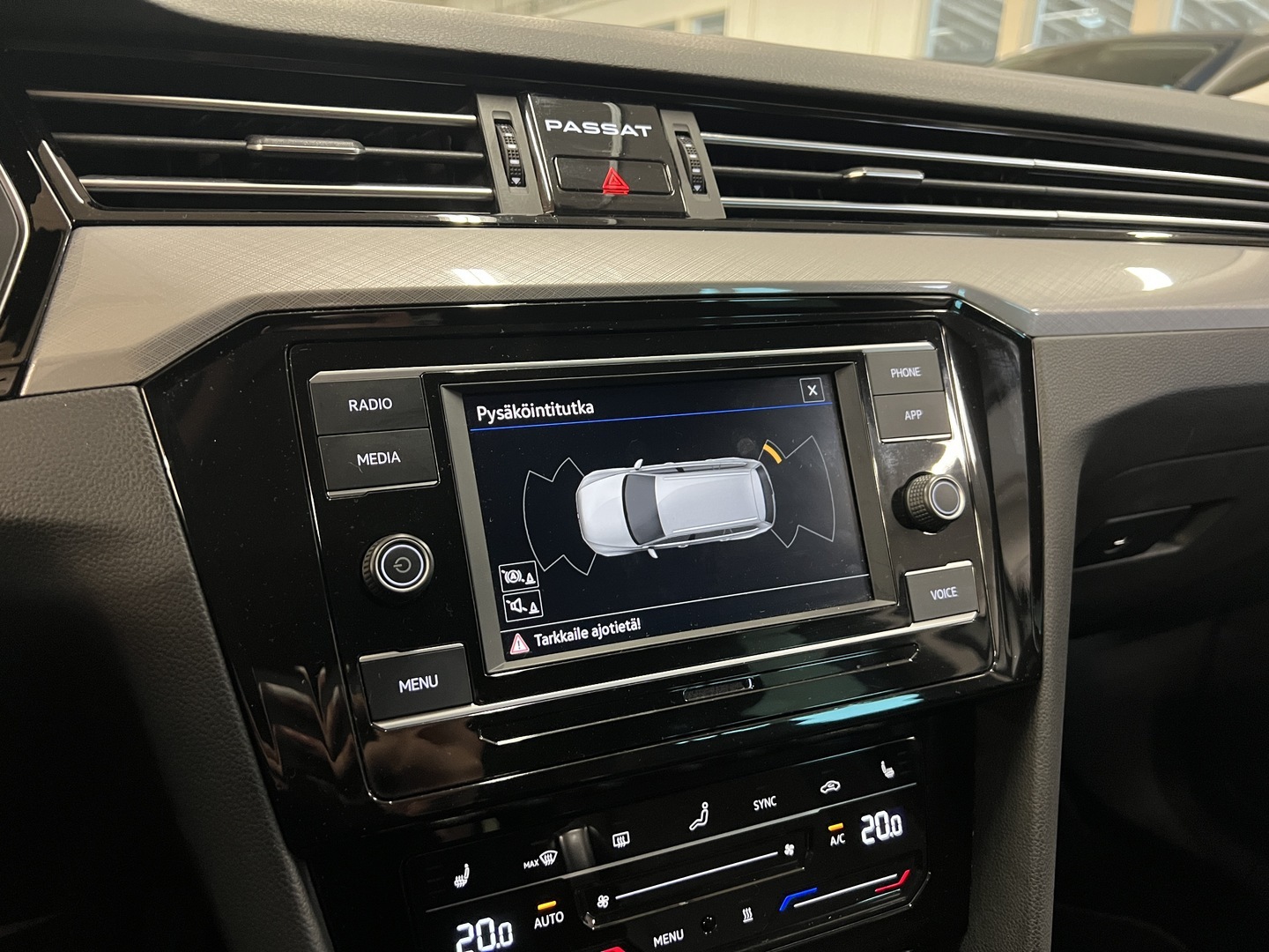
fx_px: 953
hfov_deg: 67.3
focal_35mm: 26
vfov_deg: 53.1
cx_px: 634
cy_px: 476
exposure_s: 1/33
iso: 500
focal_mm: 5.7
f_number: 1.5
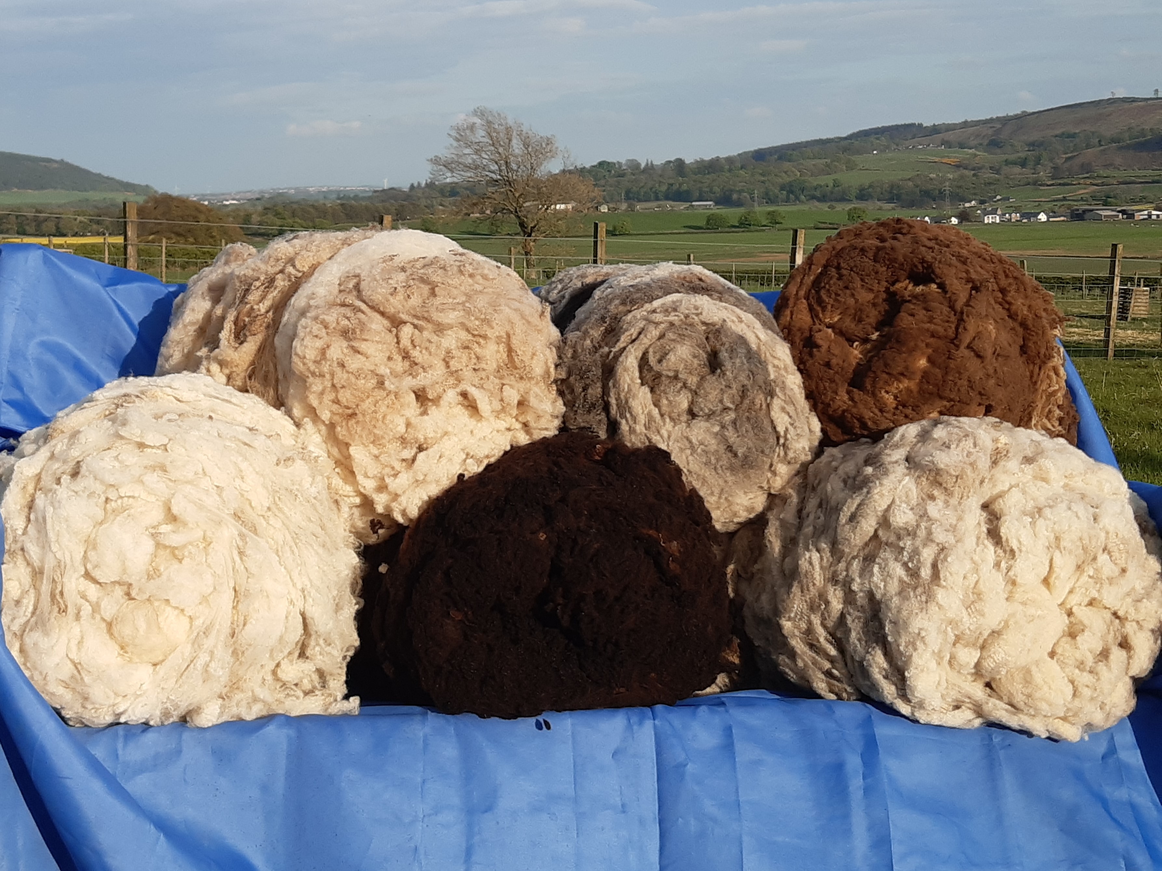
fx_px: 873
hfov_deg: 67.3
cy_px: 436
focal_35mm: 26
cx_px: 581
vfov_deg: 53.1
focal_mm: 3.92
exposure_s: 1/1984
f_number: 1.7
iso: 40
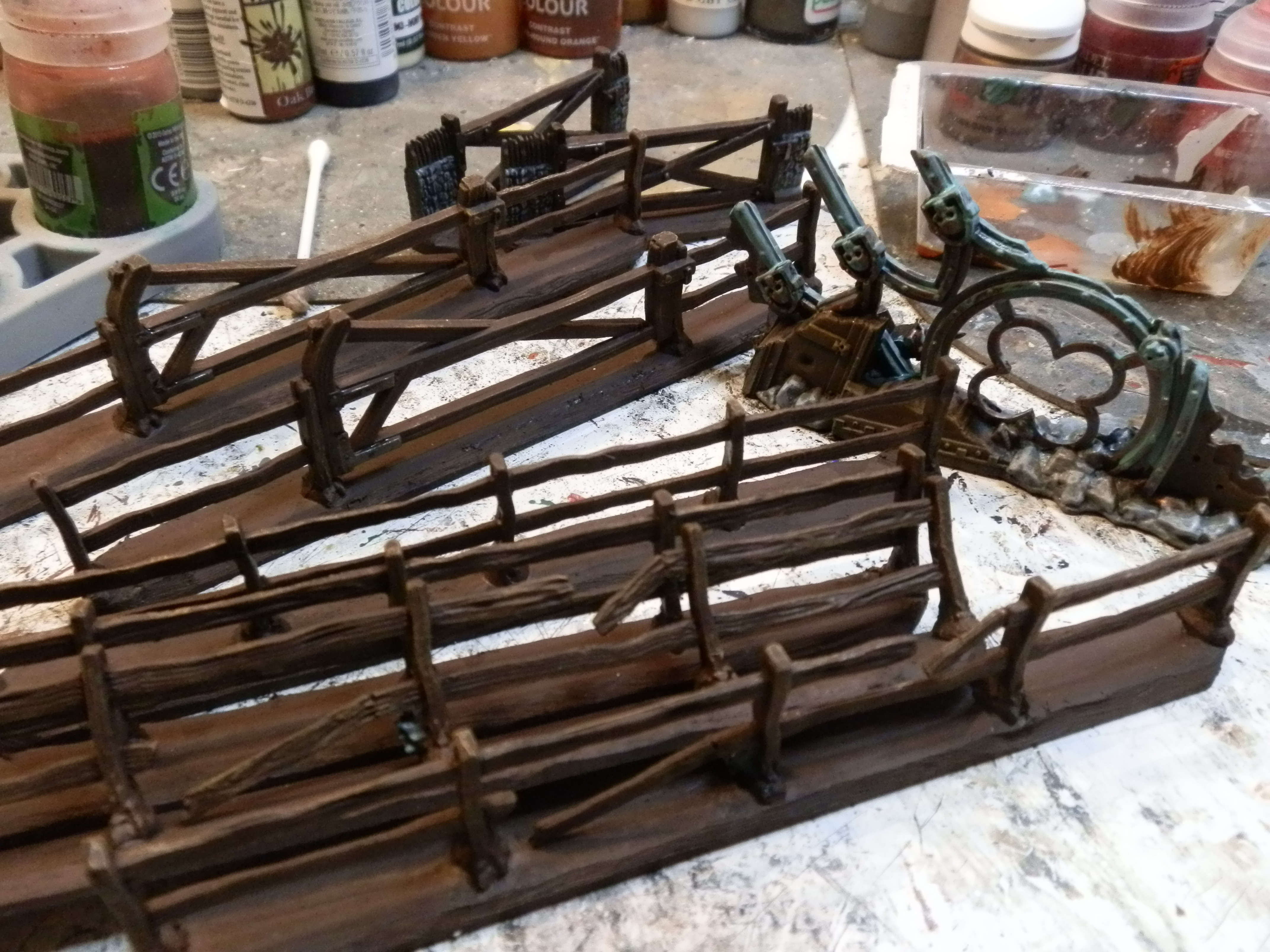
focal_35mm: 28
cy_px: 476
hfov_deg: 63.4
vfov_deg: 49.7
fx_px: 1027
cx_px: 635
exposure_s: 1/100
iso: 400
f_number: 3.1
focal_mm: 5
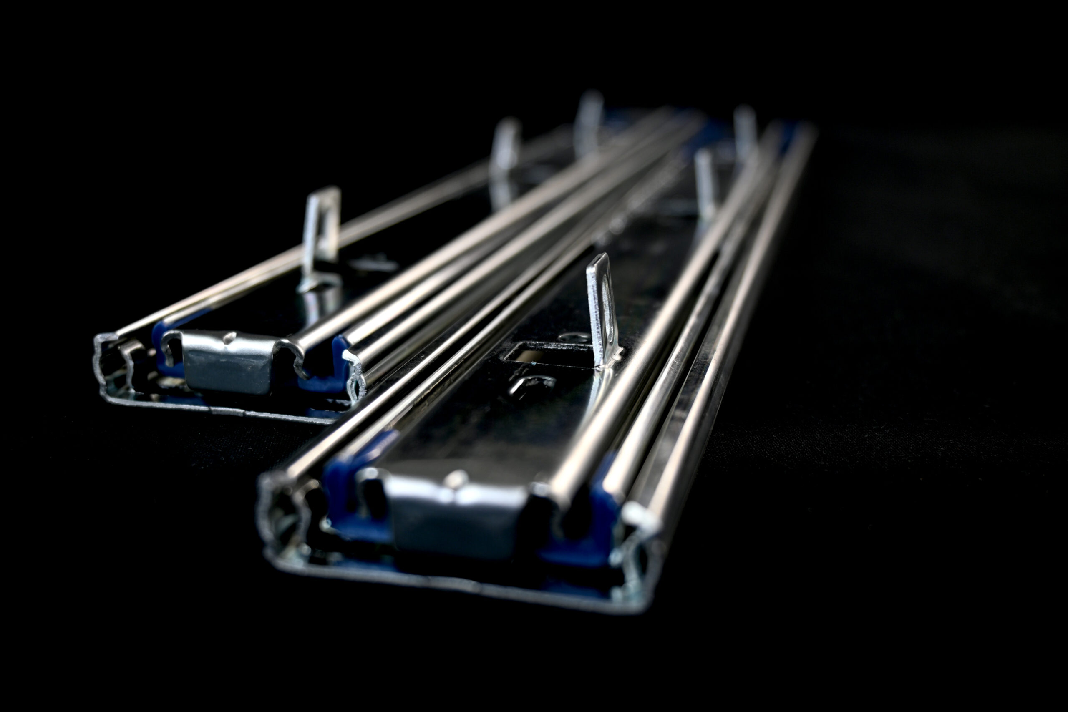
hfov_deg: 49.6
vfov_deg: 34.2
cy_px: 356
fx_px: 1157
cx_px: 534
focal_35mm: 39
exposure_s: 1/40
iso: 100
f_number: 4.5
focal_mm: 26
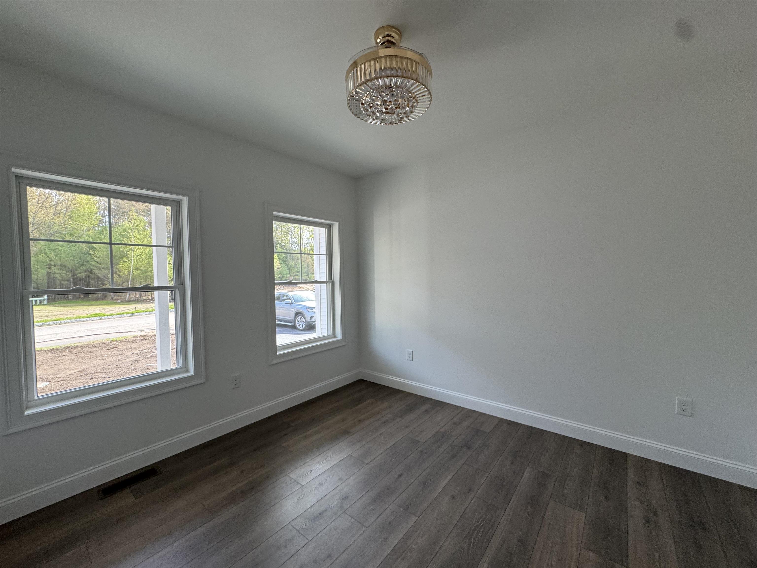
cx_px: 378
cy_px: 284
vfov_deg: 85.7
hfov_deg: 102.1
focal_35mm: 14
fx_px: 306
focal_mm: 2.22
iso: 125
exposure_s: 1/120
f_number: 2.2
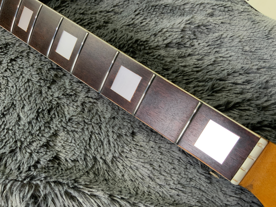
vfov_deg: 48.2
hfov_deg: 61.7
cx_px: 138
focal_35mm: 29
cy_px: 104
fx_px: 231
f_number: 1.8
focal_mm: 3
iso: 40
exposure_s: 1/50
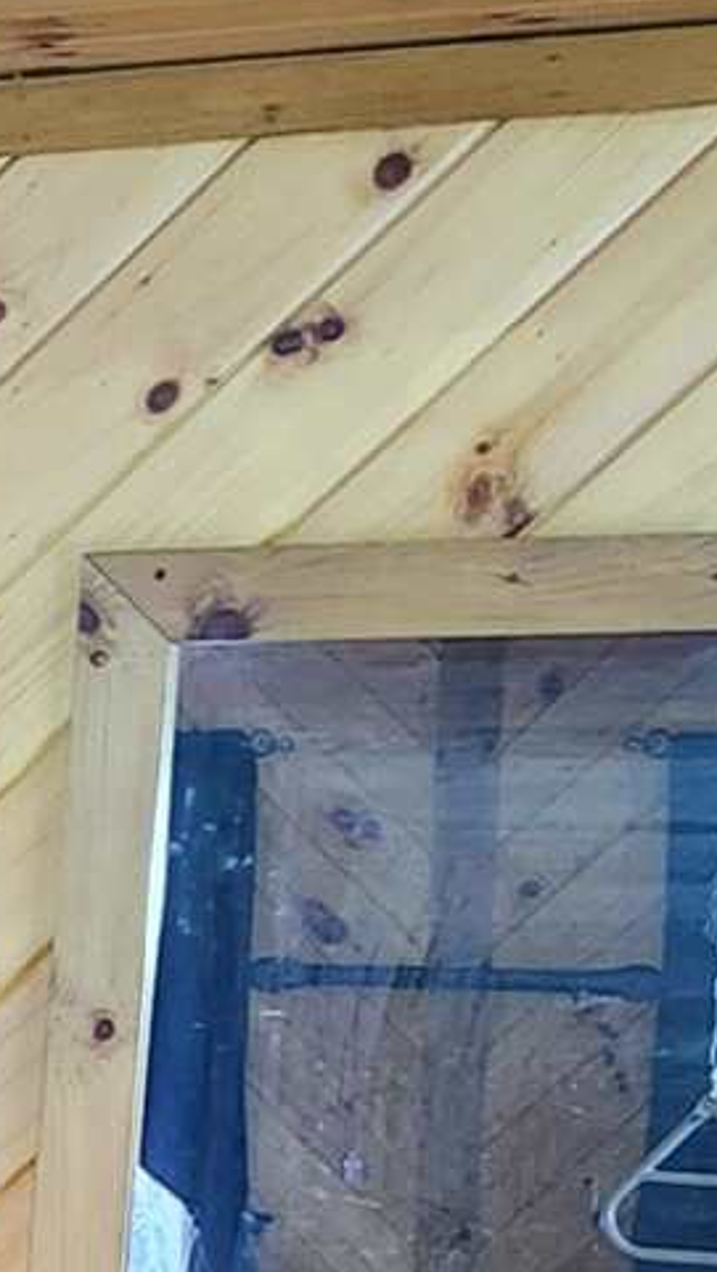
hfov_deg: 6.4
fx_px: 5401
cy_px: 2079
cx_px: -2027
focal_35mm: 160
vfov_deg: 12.6
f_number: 1.8
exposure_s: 1/40
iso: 640
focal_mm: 5.54
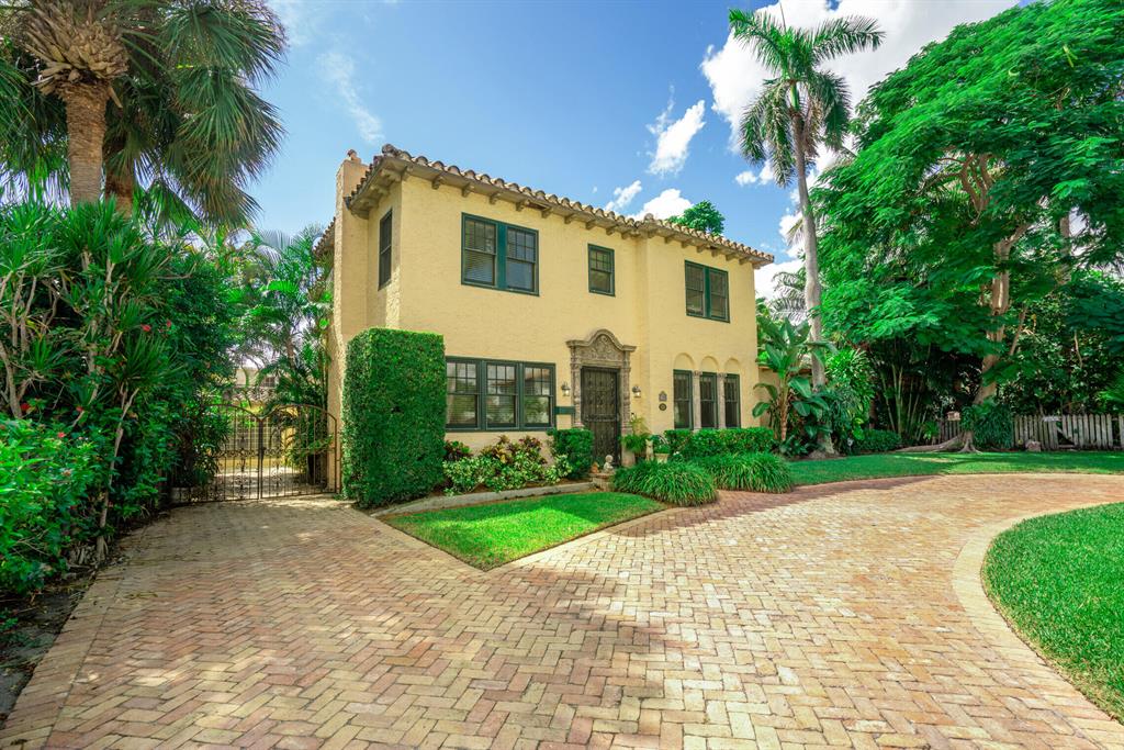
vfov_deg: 73.8
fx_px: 500
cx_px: 562
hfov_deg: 96.7
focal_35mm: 16
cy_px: 375
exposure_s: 1/60
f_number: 8
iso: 50
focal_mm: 16
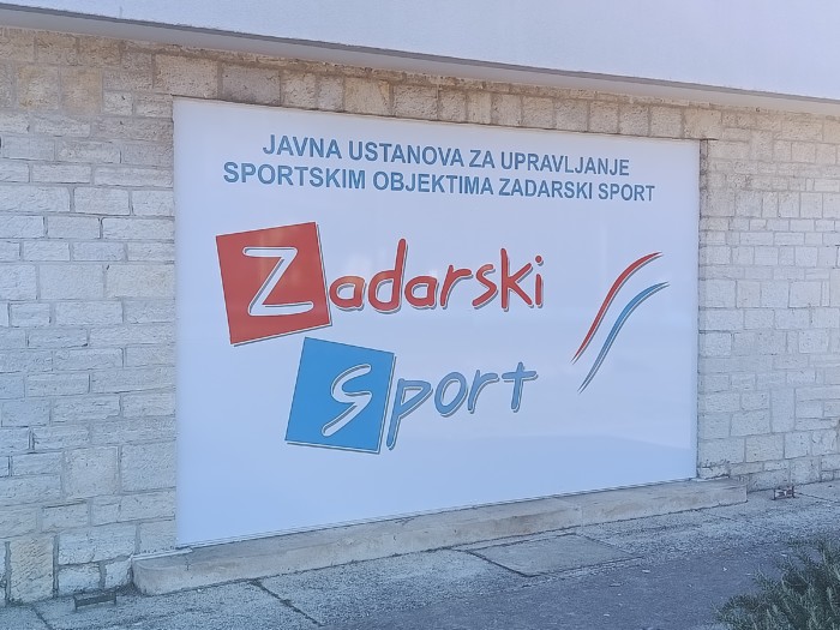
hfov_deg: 42.1
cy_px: 315
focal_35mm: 45
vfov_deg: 32.2
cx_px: 420
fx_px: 1092
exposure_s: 1/128
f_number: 1.7
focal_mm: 5.24
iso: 50
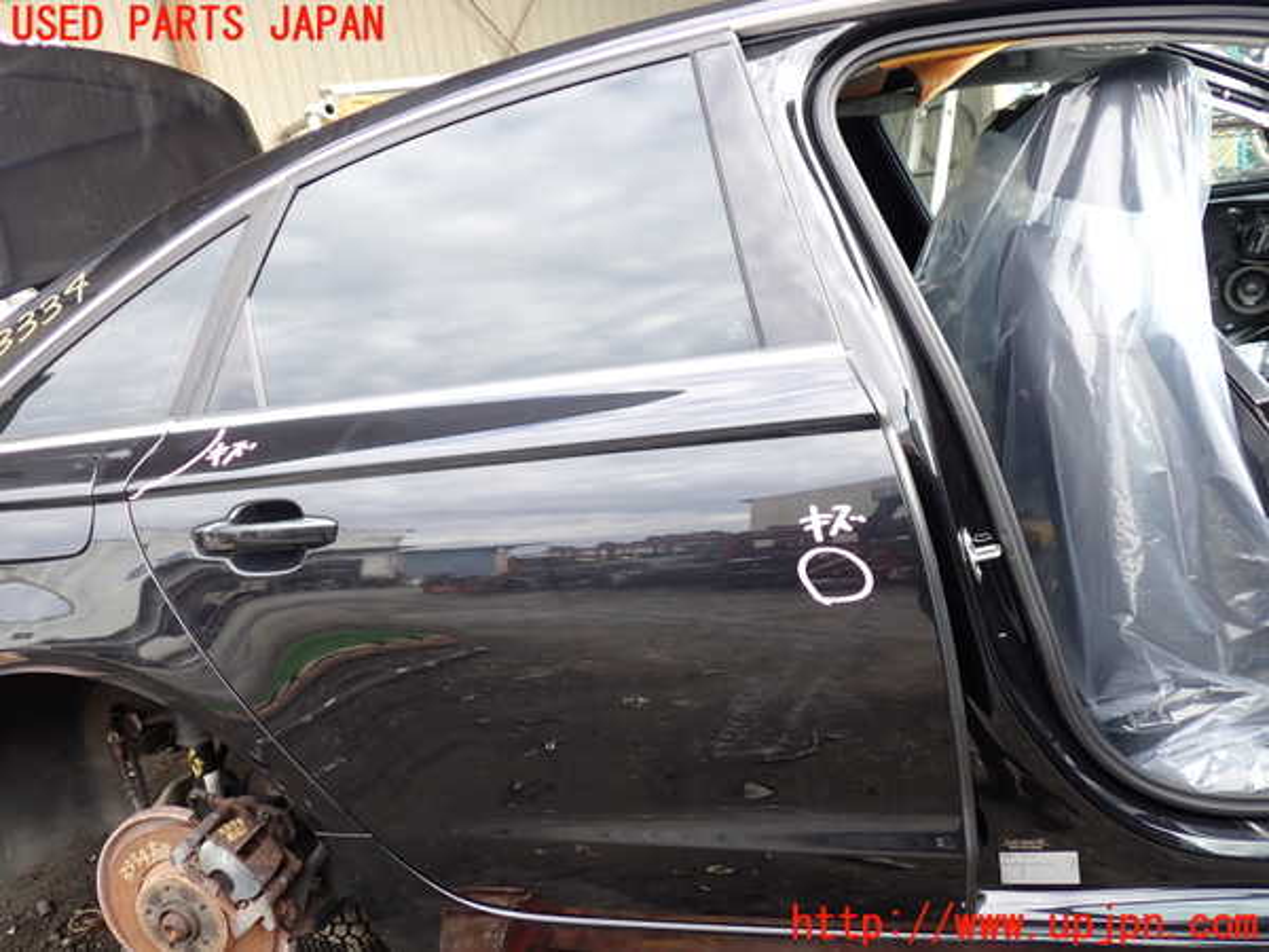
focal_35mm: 30
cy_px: 476
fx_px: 1100
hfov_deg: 60.0
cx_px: 634
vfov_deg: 46.8
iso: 100
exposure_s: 1/100
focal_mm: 5.4
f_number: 2.3
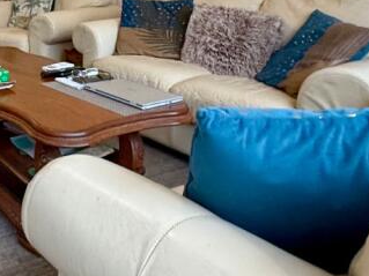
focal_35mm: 45
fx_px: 480
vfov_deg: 30.7
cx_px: -39
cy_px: 27
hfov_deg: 35.7
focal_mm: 2.22
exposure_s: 1/60
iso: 400
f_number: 2.2
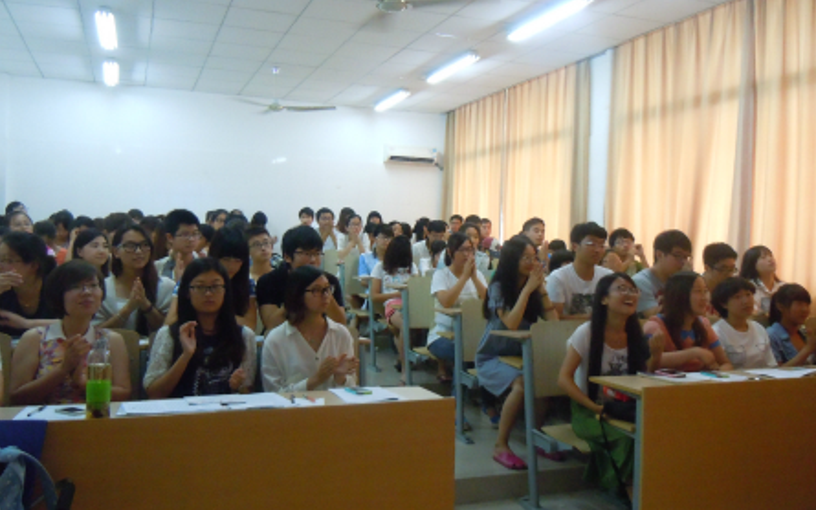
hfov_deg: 59.7
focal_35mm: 32
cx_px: 409
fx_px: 712
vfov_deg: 39.4
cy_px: 255
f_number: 3.5
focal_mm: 5.4
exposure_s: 1/60
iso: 800
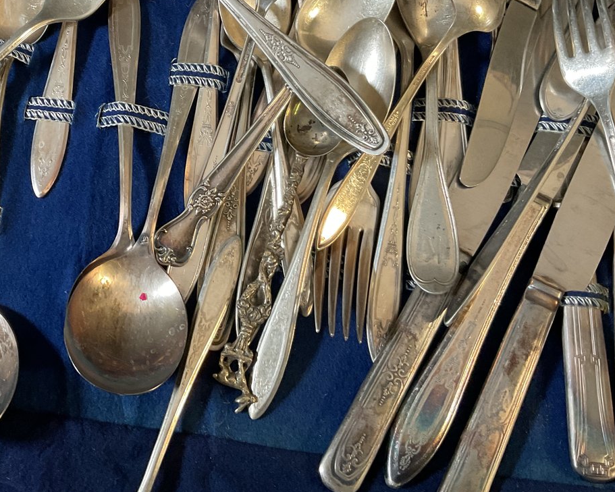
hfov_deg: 38.6
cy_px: 160
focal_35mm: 47
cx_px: 164
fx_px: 856
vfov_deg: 31.8
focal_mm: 3
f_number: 1.8
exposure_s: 1/60
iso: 160
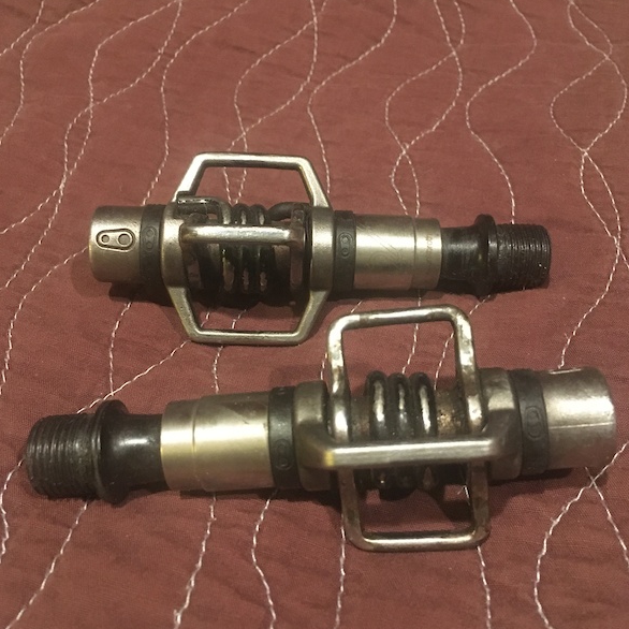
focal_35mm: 35
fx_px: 720
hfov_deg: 47.2
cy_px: 311
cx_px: 316
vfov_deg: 47.2
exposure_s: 1/15
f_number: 2.2
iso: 320
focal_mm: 4.15
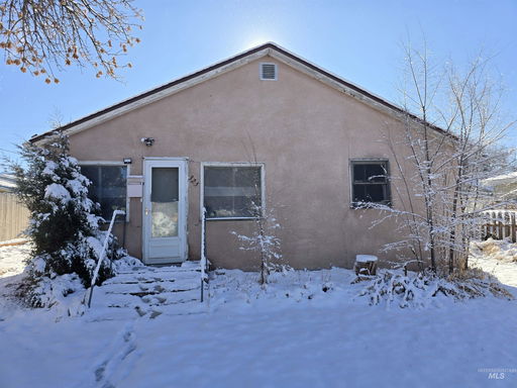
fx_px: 344
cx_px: 258
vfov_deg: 58.9
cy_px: 194
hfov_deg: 73.9
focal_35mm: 23
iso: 12
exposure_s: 1/746
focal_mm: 6.3
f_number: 1.7
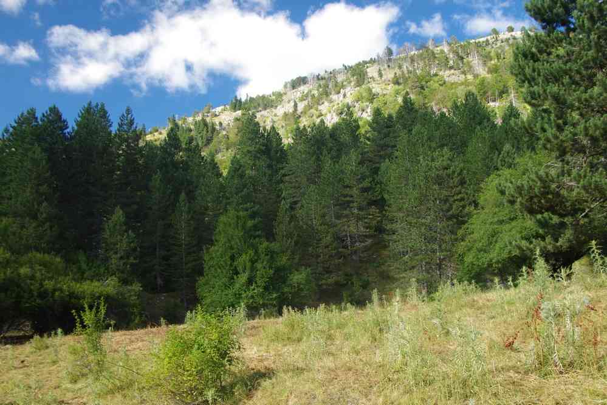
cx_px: 304
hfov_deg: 60.3
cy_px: 202
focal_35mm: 31
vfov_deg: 42.3
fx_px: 523
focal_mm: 20.6
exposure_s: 1/125
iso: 400
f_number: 5
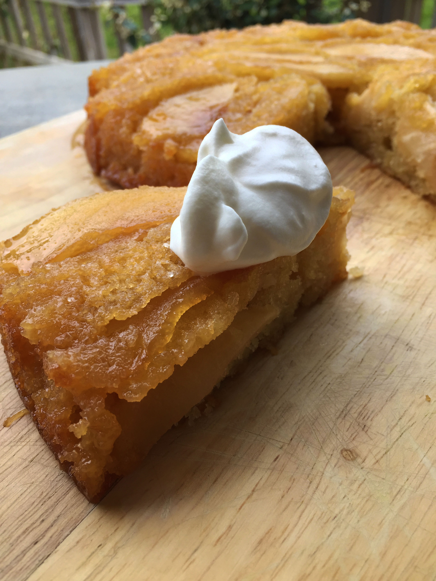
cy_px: 290
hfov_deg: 48.2
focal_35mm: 29
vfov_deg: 61.7
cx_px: 218
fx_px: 487
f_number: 2.2
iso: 32
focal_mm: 4.15
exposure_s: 1/144
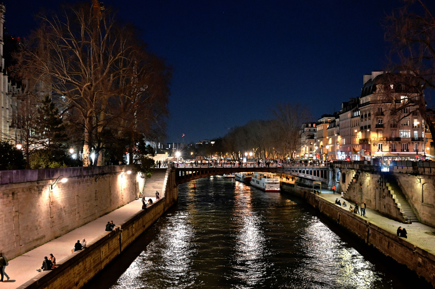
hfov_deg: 48.5
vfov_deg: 33.4
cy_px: 144
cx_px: 218
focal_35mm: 40
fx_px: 483
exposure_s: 1/15
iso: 25600
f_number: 7.1
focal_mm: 40
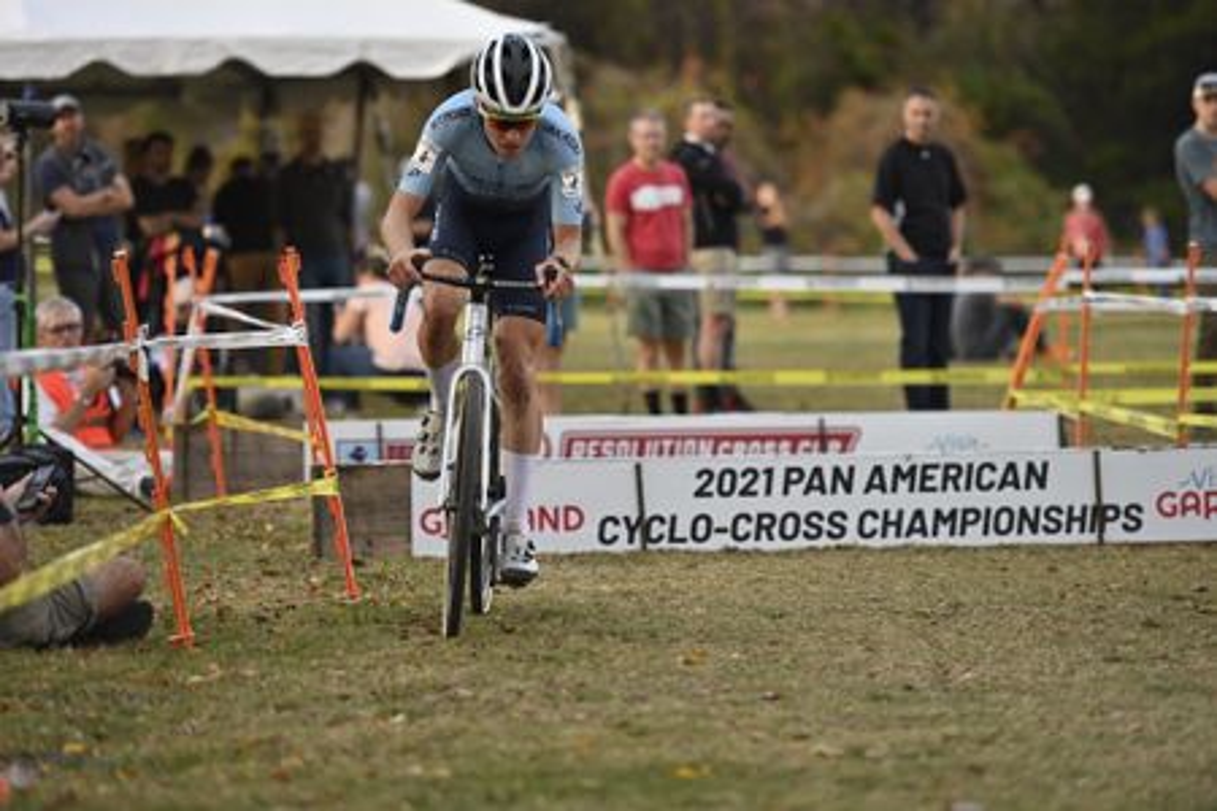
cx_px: 608
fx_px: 5577
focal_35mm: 165
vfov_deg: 8.3
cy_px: 406
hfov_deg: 12.5
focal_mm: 165
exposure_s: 1/640
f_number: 3.2
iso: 200
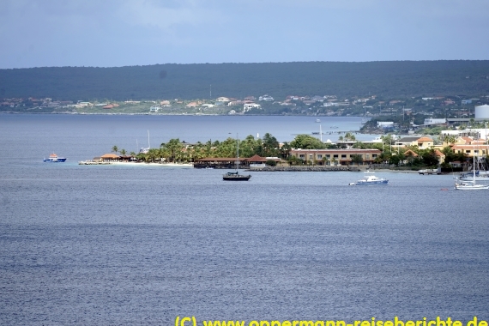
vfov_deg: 4.3
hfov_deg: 6.5
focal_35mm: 316
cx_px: 245
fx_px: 4292
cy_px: 163
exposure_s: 1/800
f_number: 5.6
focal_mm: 300
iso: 100
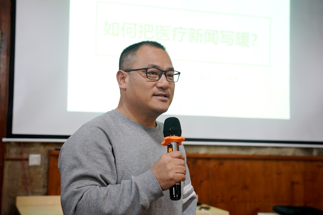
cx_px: 162
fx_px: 516
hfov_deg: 34.8
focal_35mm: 58
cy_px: 108
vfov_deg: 23.6
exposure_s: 1/80
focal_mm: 57.5
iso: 5000
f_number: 4.5
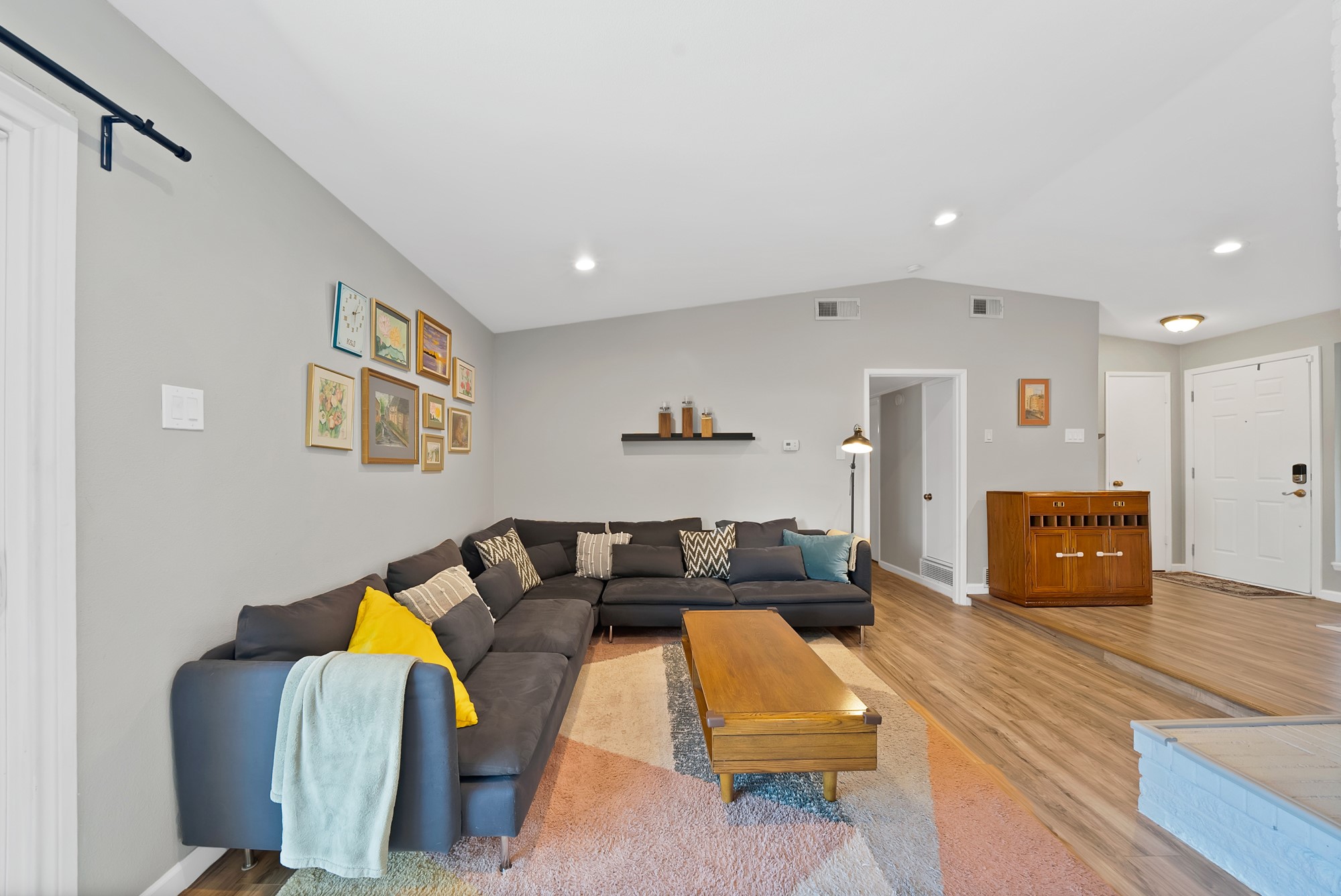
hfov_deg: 112.6
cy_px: 448
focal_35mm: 12
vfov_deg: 90.1
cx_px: 670
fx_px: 447
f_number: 9
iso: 640
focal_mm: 12
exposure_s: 1/2
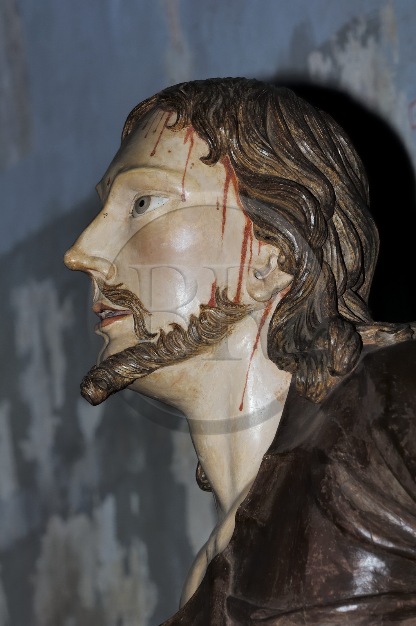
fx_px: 4042
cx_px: 208
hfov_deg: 5.9
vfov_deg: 8.9
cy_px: 313
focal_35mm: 232
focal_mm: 155
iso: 100
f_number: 8
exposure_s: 1/60
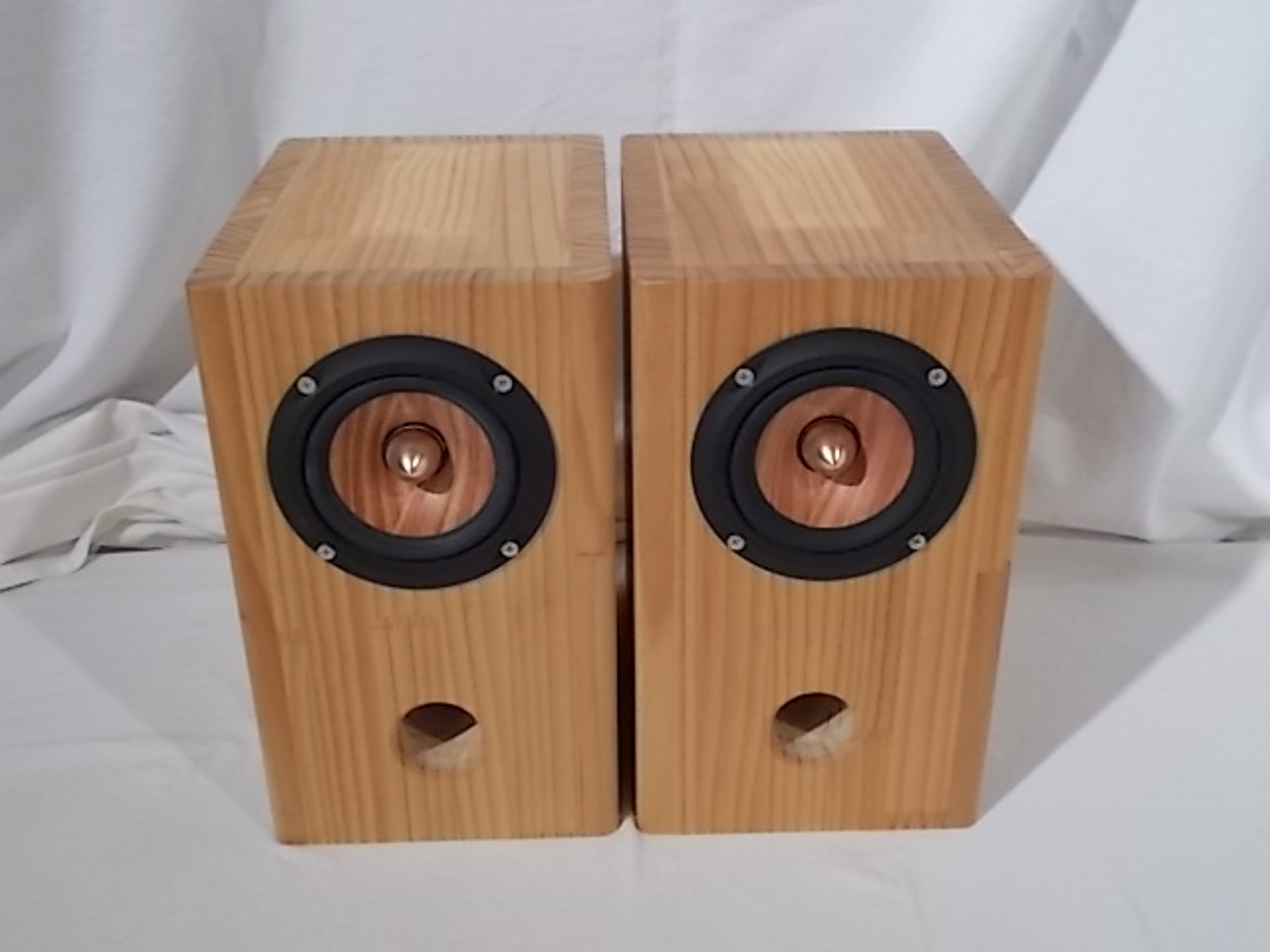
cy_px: 476
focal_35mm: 39
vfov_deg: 36.8
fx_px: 1431
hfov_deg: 47.9
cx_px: 635
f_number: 3.9
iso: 200
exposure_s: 1/3
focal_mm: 6.9
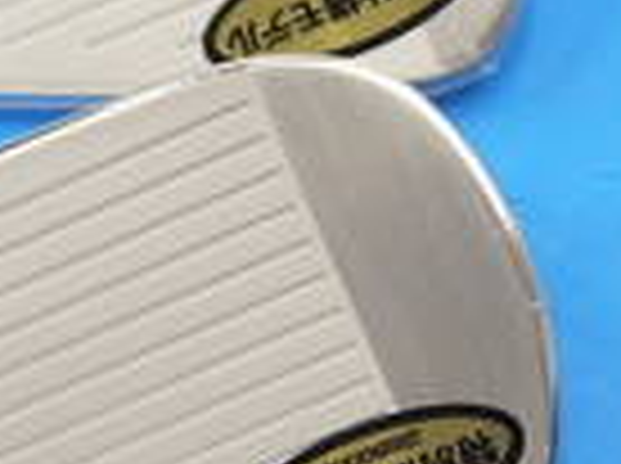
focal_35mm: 186
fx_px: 3331
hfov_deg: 10.5
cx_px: 752
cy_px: 410
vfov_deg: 7.9
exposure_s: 1/60
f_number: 4.2
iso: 200
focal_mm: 20
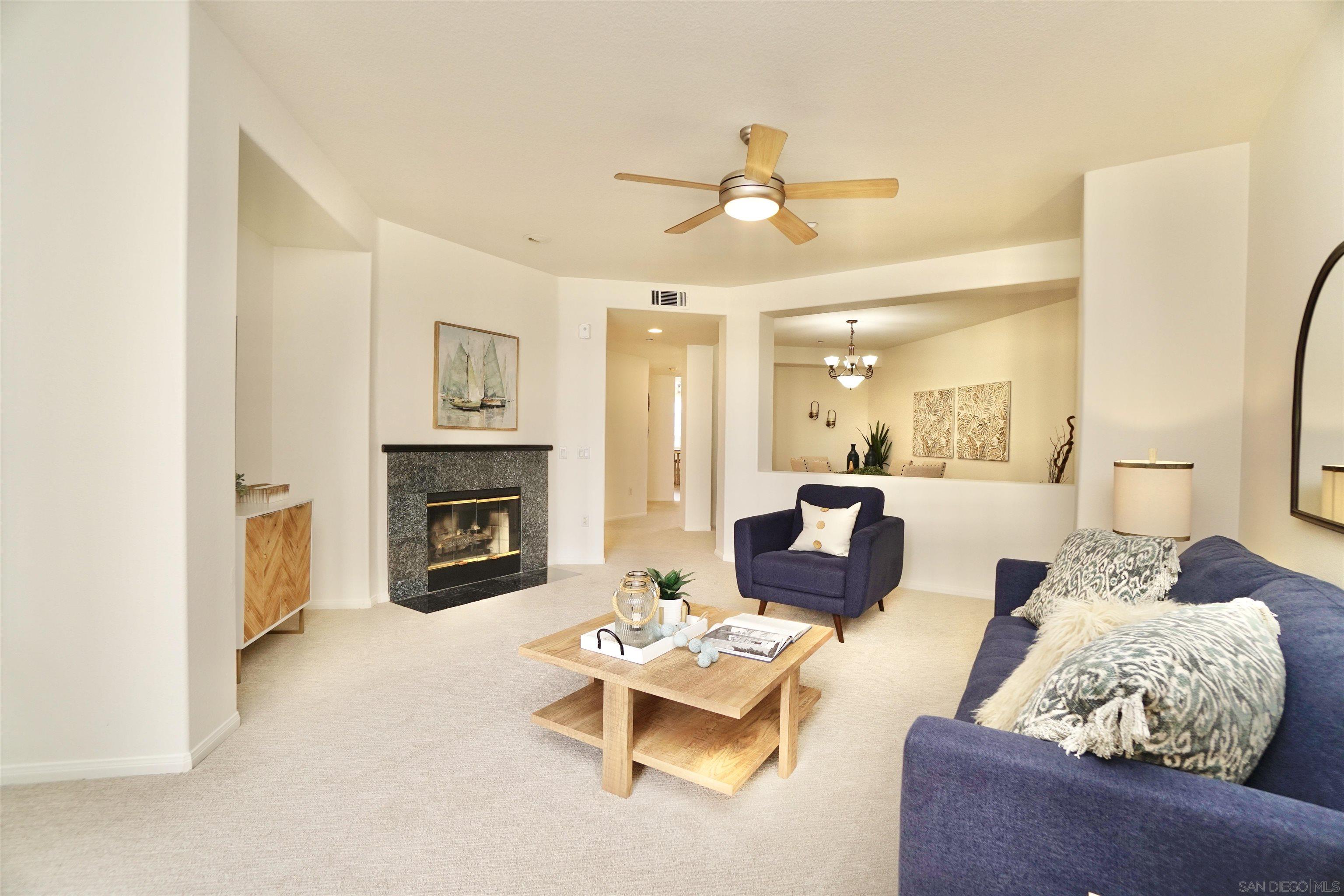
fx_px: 560
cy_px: 448
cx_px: 672
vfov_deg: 77.3
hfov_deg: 100.4
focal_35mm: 15
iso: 400
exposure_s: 1/160
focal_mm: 10
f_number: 4
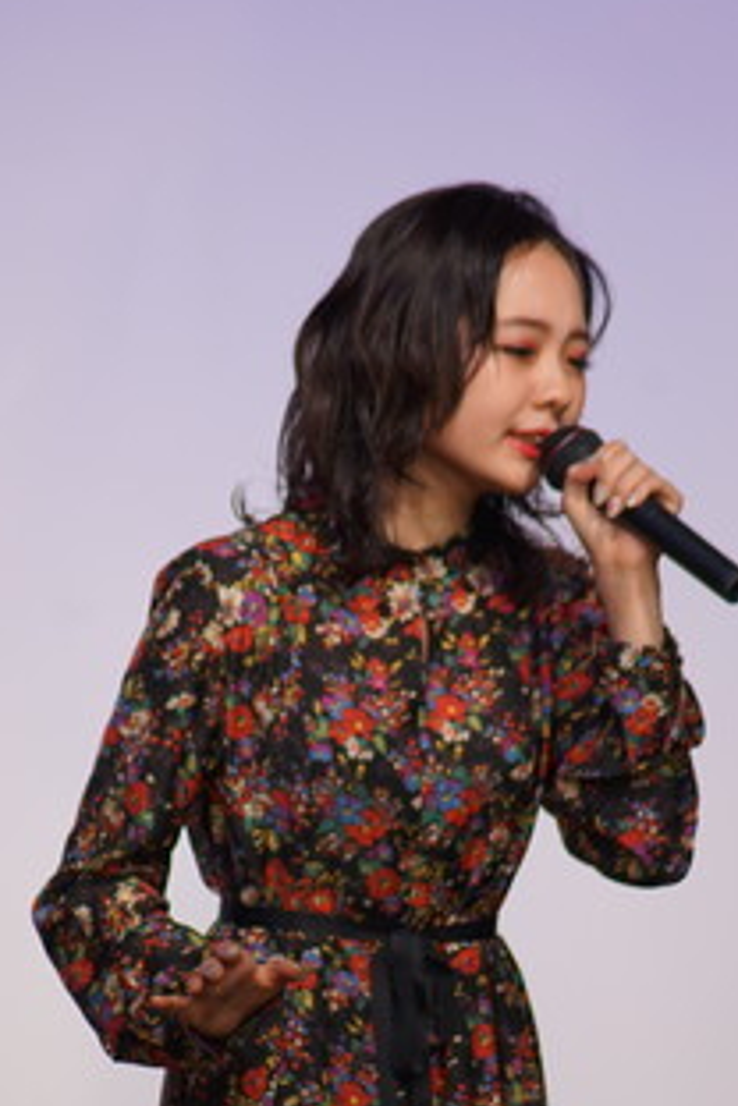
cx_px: 385
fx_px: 18941
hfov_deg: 2.2
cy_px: 798
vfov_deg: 3.3
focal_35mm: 616
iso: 400
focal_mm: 300
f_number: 5.6
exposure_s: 1/80
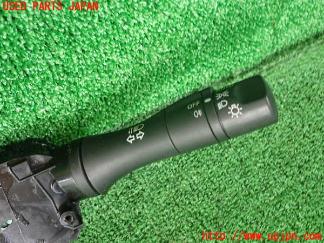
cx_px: 162
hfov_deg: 42.9
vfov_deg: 32.9
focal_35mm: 44
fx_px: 412
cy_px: 122
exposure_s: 1/25
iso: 800
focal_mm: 7.84
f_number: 2.9
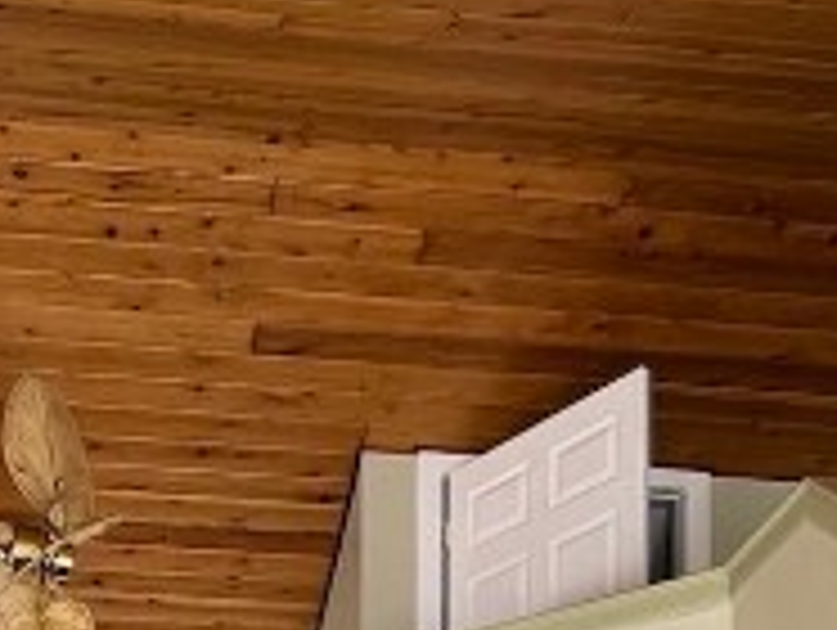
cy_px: 1300
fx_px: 1864
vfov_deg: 15.1
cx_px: 212
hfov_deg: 25.0
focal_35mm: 77
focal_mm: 2.22
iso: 40
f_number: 2.2
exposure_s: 1/169
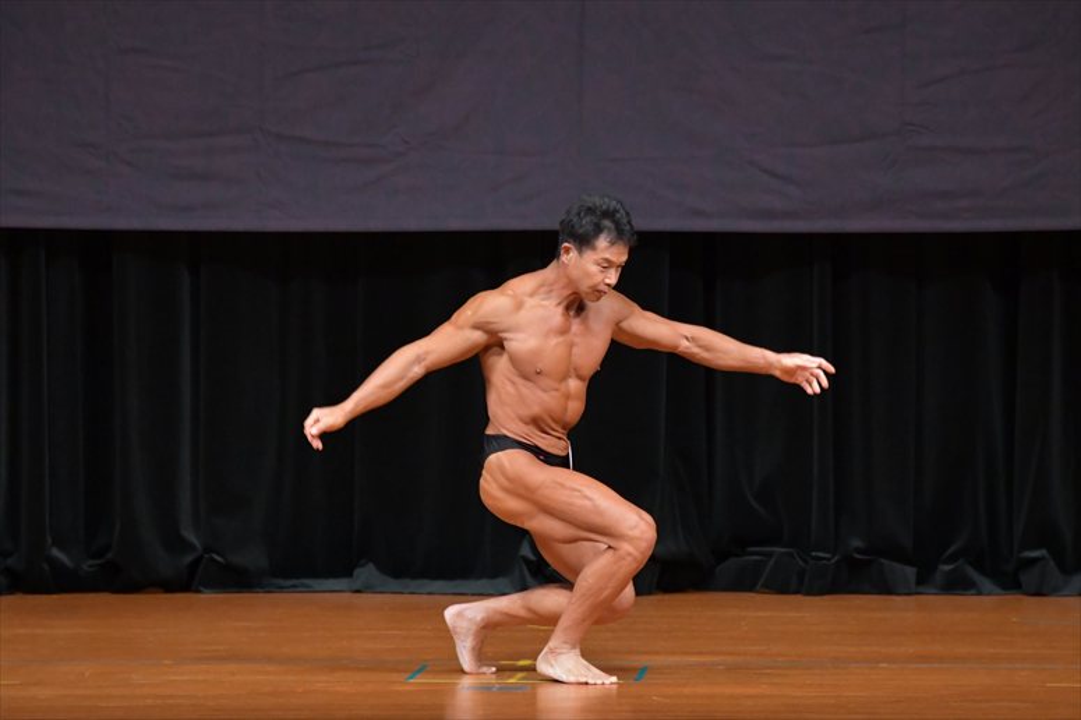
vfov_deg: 4.8
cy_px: 360
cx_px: 540
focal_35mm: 285
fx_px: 8554
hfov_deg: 7.2
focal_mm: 190
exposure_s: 1/400
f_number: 5.6
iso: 5000
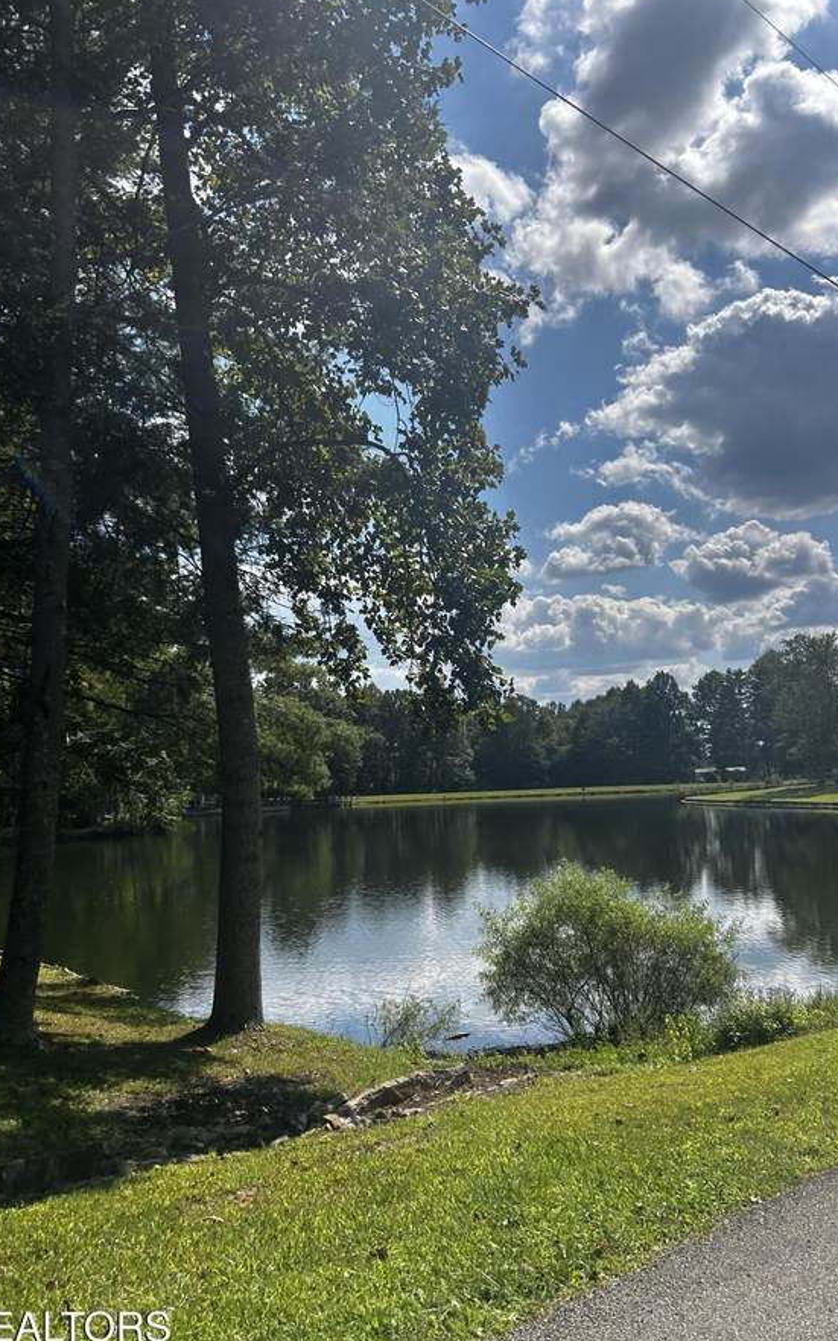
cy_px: 664
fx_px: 1097
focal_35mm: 30
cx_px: 409
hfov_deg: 41.8
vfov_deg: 62.9
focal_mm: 5.7
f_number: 1.5
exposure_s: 1/6579
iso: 50
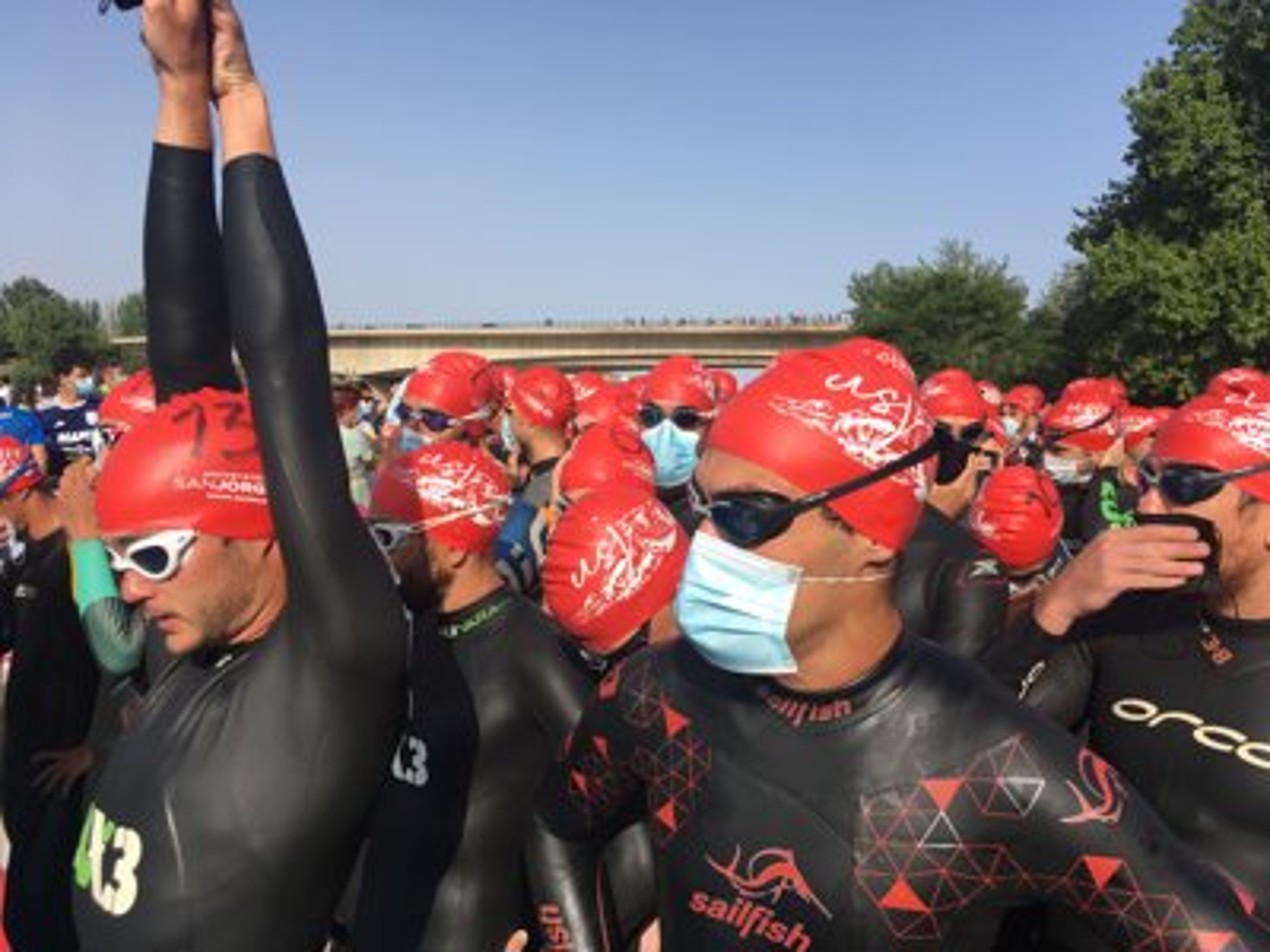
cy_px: 476
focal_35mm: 29
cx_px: 635
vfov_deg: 48.2
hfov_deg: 61.7
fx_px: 1064
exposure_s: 1/1183
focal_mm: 4.15
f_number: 2.2
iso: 25
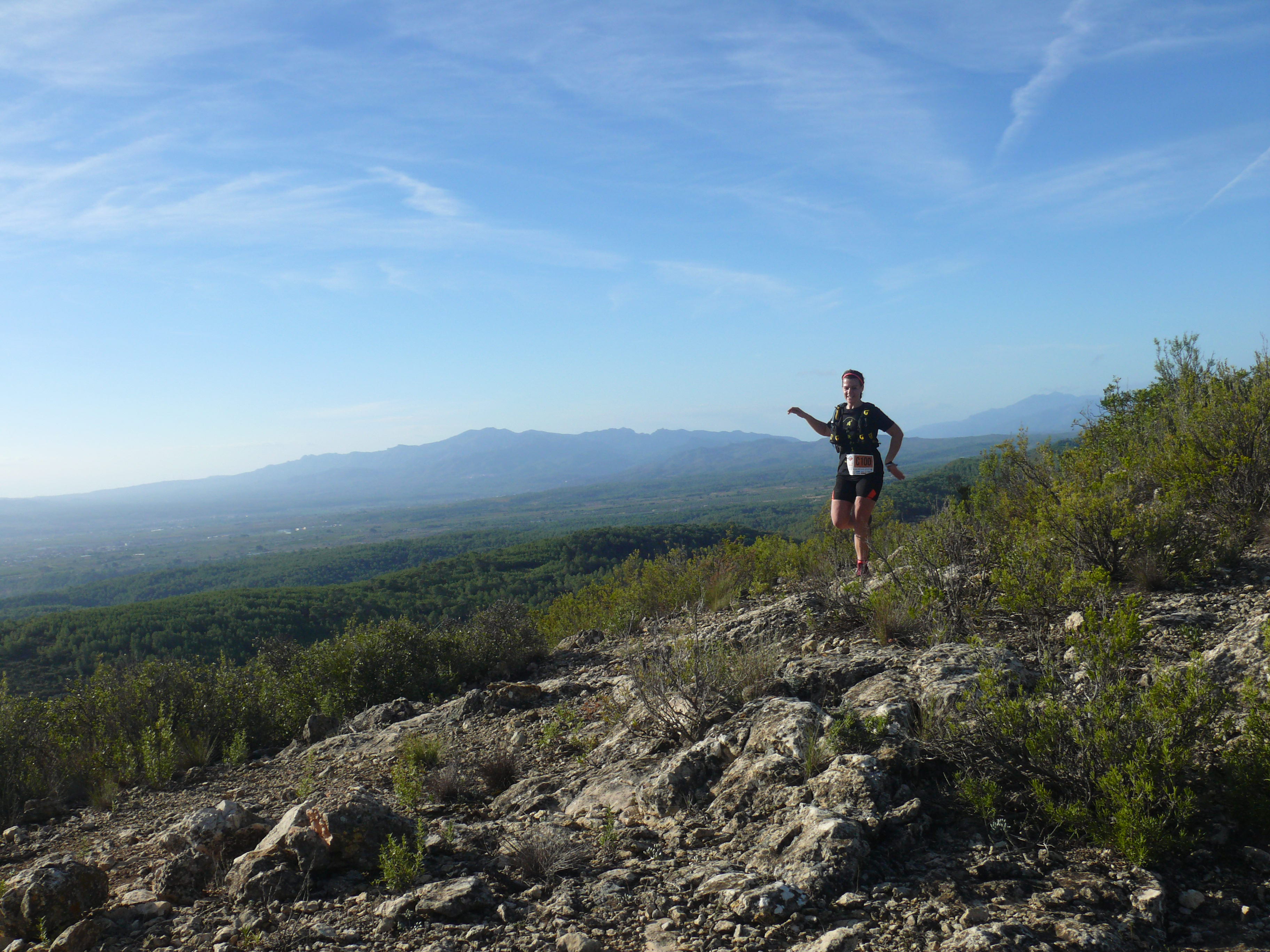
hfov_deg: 52.6
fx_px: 1284
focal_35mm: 35
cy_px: 476
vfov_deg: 40.7
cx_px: 635
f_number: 5.6
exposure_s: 1/250
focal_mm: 7.4
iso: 100
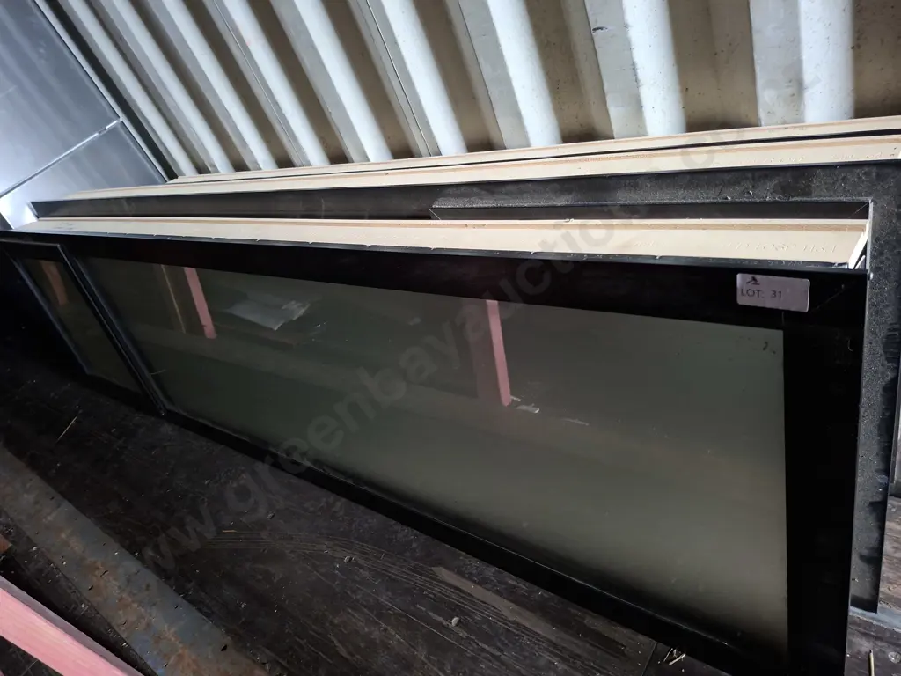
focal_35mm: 23
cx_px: 450
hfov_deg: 73.9
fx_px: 599
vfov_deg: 58.9
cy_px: 338
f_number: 1.8
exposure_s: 1/25
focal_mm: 5.54
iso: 640
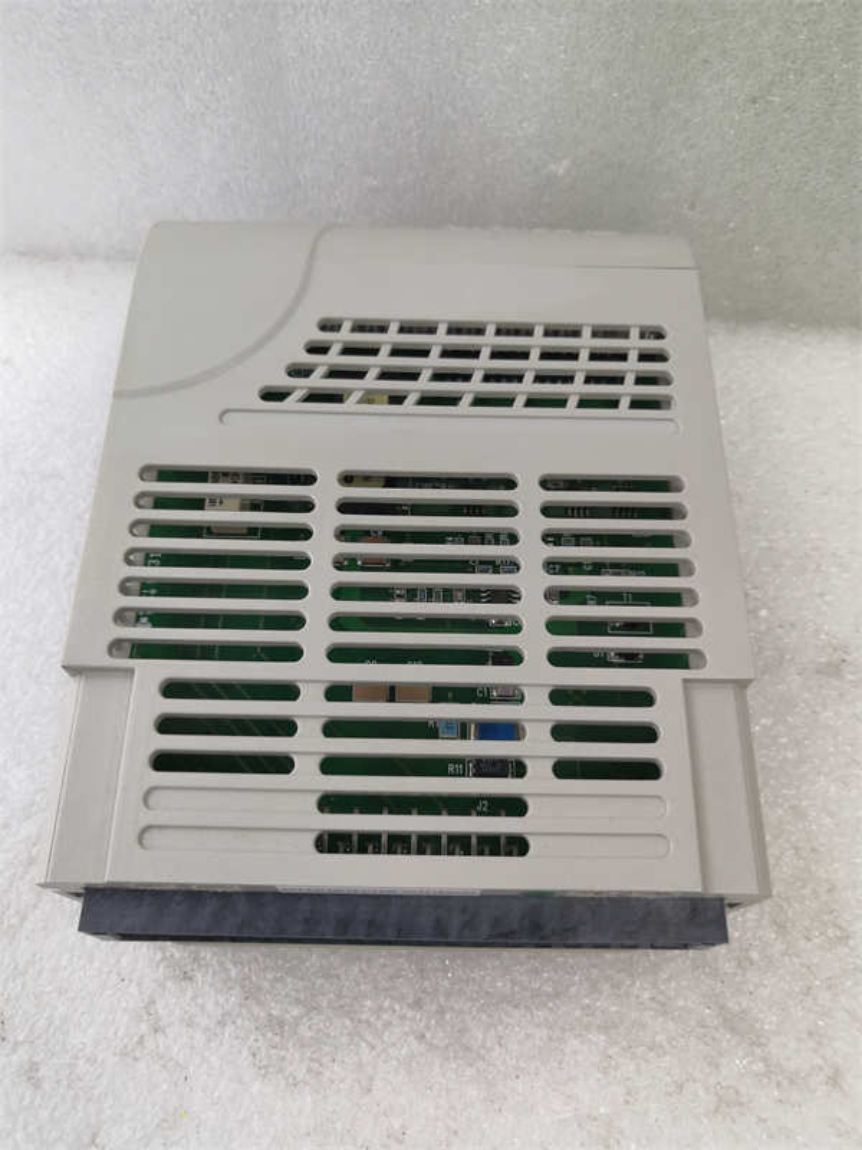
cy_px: 575
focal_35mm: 27
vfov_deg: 65.3
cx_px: 431
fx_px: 896
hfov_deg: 51.4
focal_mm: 3.95
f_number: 1.8
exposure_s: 1/50
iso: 100
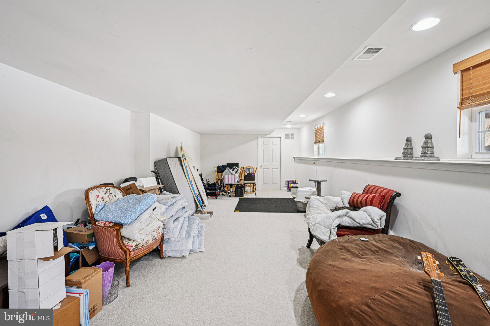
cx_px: 245
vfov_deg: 73.7
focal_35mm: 16
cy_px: 163
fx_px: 218
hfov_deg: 96.7
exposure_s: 1/6
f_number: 8
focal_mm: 16
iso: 400
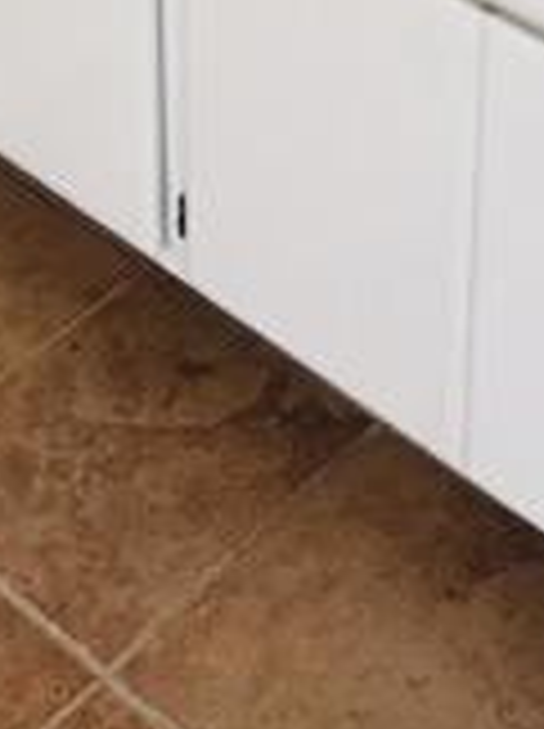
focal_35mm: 95
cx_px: 760
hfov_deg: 14.7
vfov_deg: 16.3
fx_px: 1996
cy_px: -693
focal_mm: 6.76
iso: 640
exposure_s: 1/60
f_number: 1.78
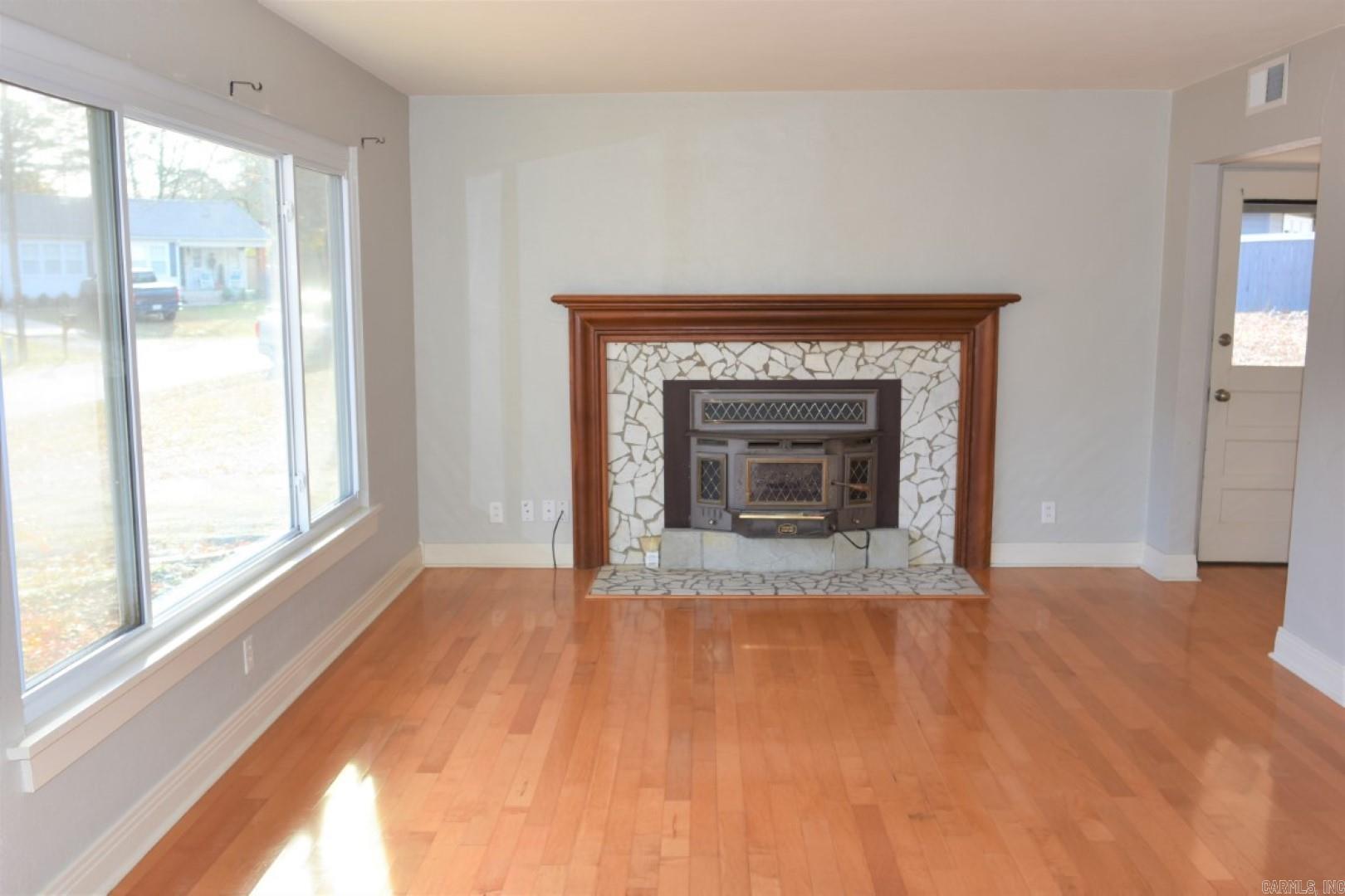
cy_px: 448
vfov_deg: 43.6
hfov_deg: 61.9
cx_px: 672
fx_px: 1121
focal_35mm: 30
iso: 200
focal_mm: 20
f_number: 2.8
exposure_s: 1/125
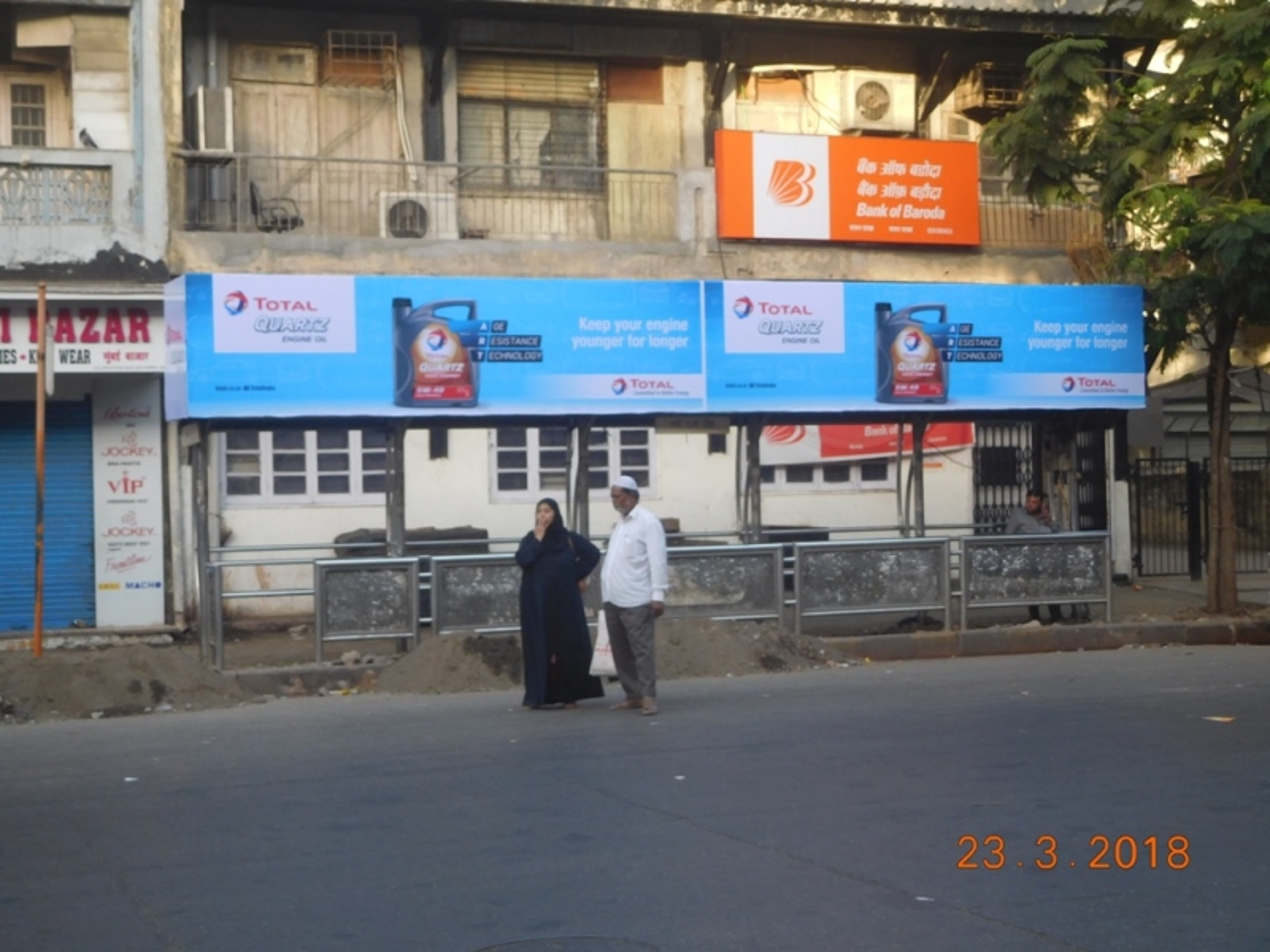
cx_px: 635
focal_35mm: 55
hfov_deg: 34.9
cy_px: 476
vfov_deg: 26.6
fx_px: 2018
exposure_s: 1/100
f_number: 4.2
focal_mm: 9.8
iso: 125
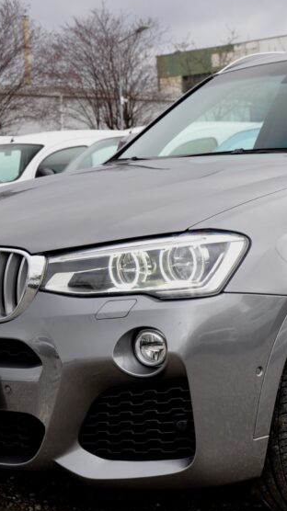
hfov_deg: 14.7
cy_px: 224
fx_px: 1098
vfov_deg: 26.2
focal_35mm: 81
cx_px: 260
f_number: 5
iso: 500
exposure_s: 1/100
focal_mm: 28
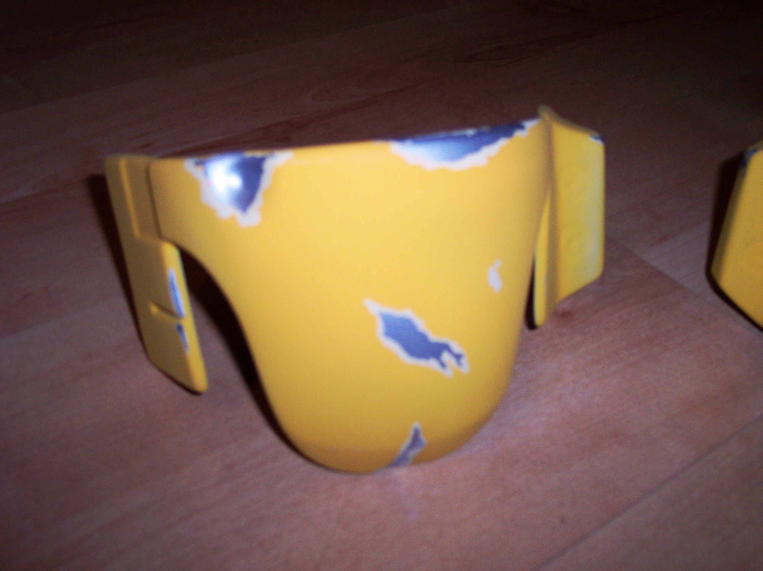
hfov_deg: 49.0
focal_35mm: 38
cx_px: 382
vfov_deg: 37.7
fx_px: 837
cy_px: 286
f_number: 2.8
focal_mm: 8
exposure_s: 1/30
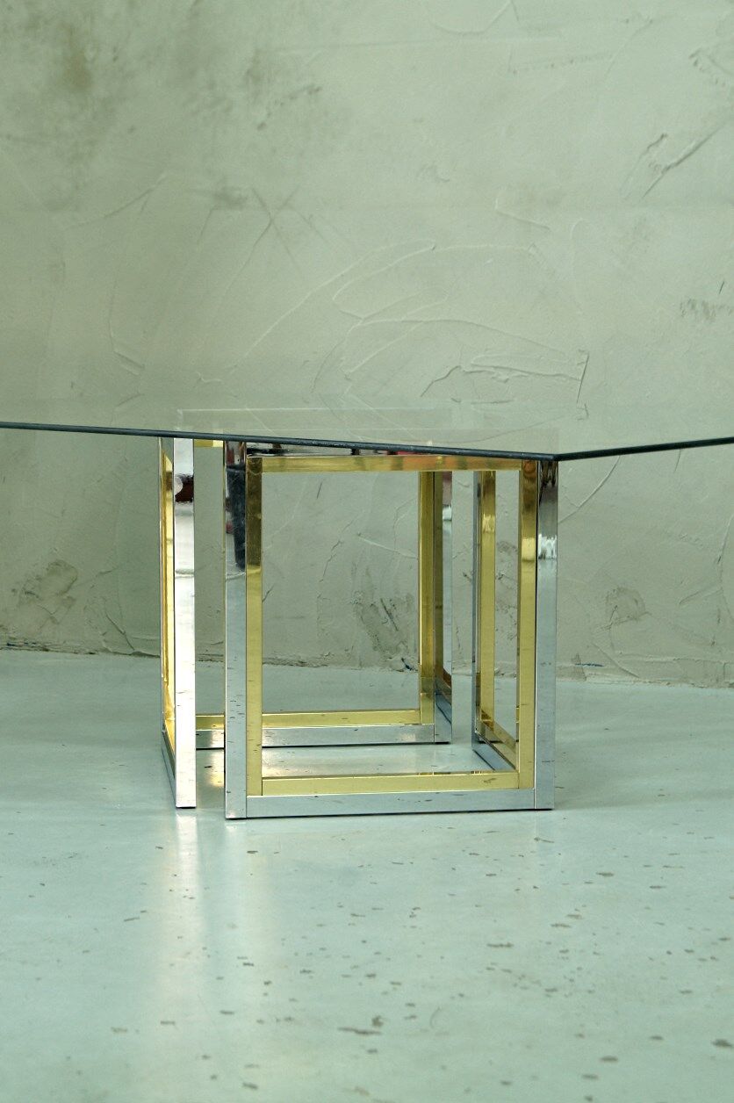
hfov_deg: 16.5
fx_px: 2526
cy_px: 552
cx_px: 367
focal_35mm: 82
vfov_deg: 24.6
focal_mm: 55
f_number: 7.1
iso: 400
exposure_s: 1/10
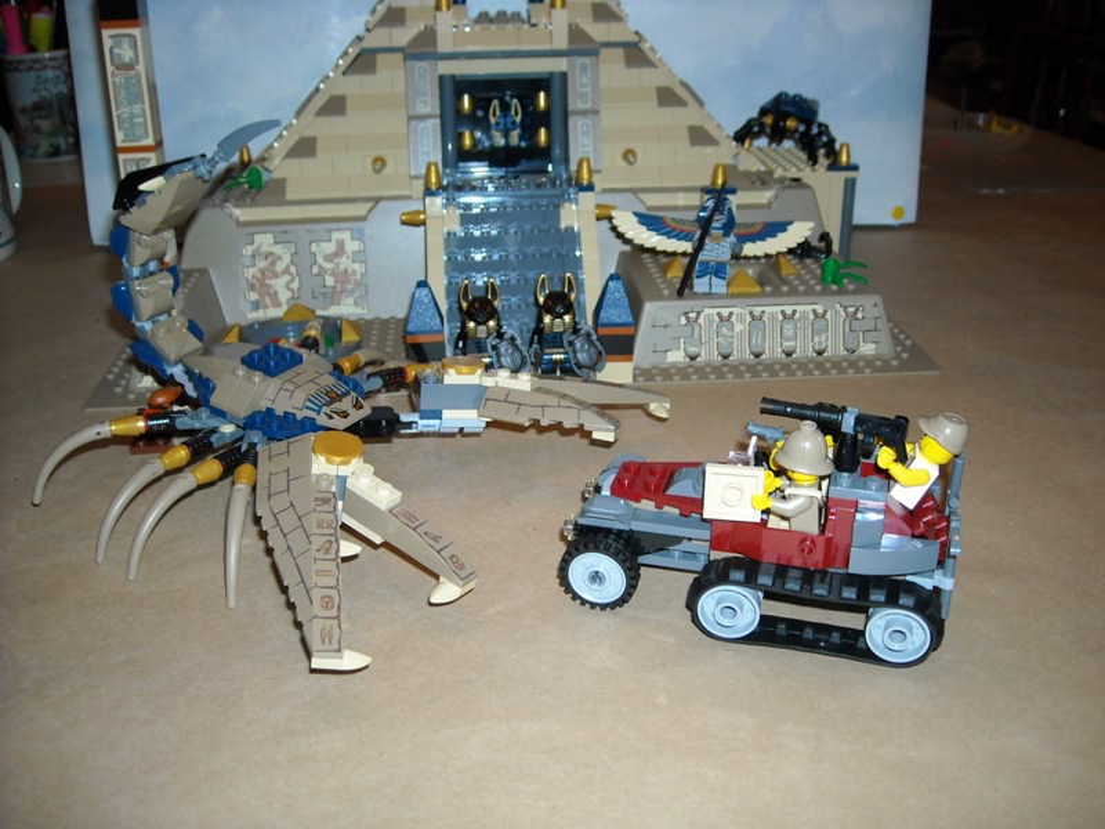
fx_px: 1117
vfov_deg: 40.7
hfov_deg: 52.6
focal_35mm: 35
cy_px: 414
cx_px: 552
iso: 200
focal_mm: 5.7
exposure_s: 1/60
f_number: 2.8
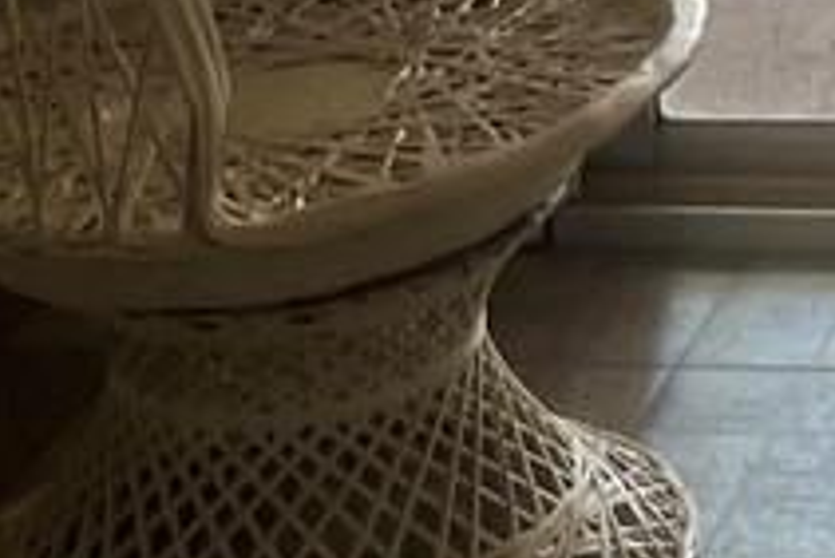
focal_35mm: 205
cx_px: 1634
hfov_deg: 9.4
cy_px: -1005
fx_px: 4758
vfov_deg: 6.3
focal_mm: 5.1
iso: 40
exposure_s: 1/122
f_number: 1.6
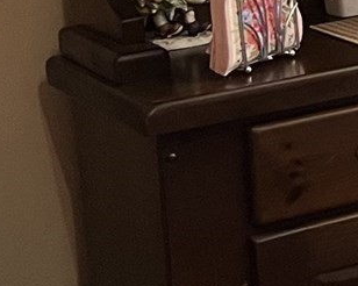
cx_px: 1120
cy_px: -183
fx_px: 1789
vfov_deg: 8.8
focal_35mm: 169
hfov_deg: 9.0
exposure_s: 1/60
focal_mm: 5.7
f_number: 1.5
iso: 125
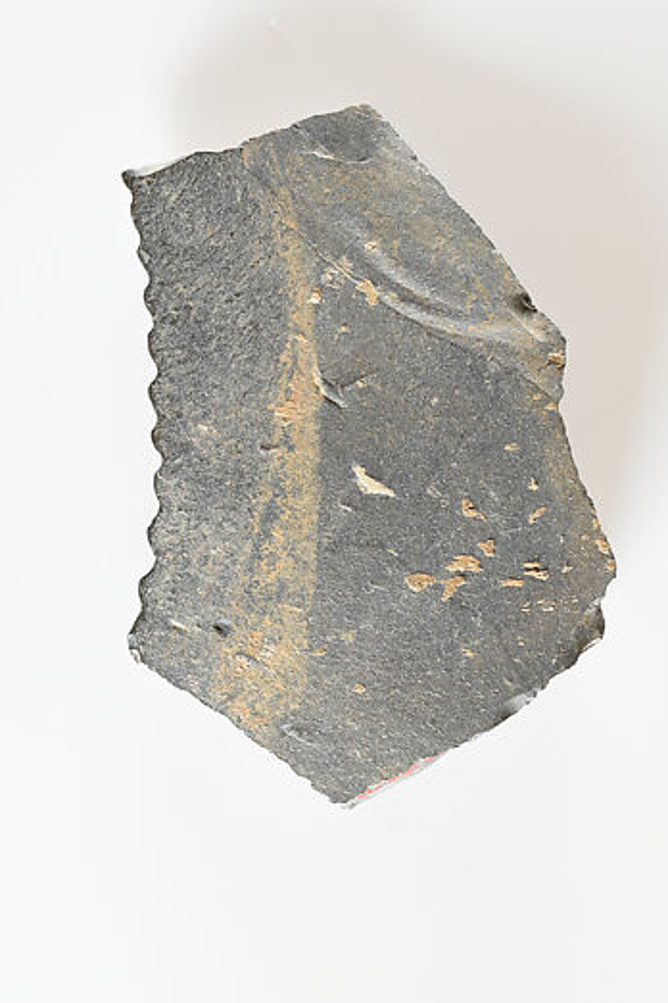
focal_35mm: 69
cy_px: 440
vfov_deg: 29.2
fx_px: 1920
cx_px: 357
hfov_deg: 19.7
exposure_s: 1/2
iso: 100
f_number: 18
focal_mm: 40
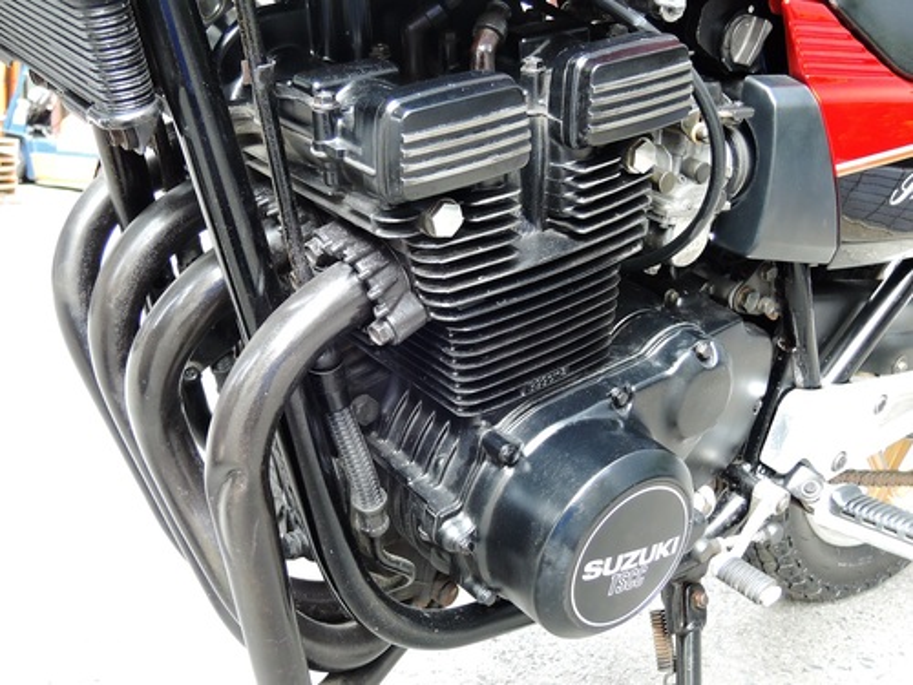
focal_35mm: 40
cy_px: 342
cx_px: 456
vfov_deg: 36.0
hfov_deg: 46.8
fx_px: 1055
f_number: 3.2
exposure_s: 1/30
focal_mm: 8.6
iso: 400
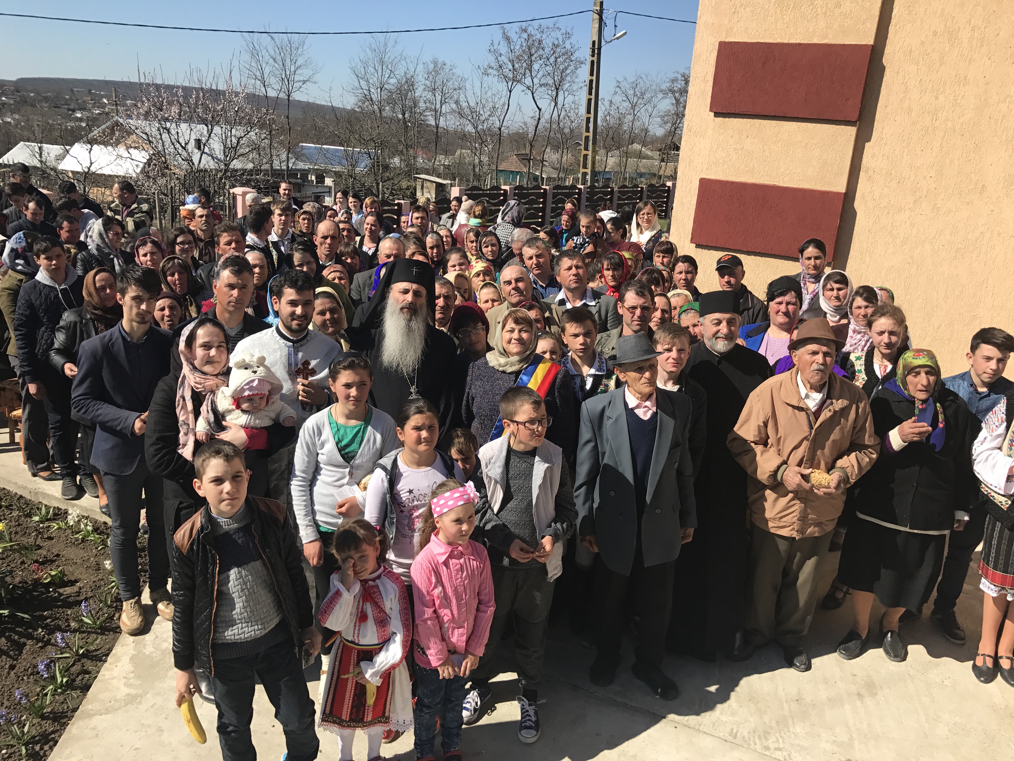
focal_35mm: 28
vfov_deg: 49.7
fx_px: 820
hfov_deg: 63.4
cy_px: 380
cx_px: 507
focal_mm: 3.99
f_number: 1.8
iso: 20
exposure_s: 1/2336
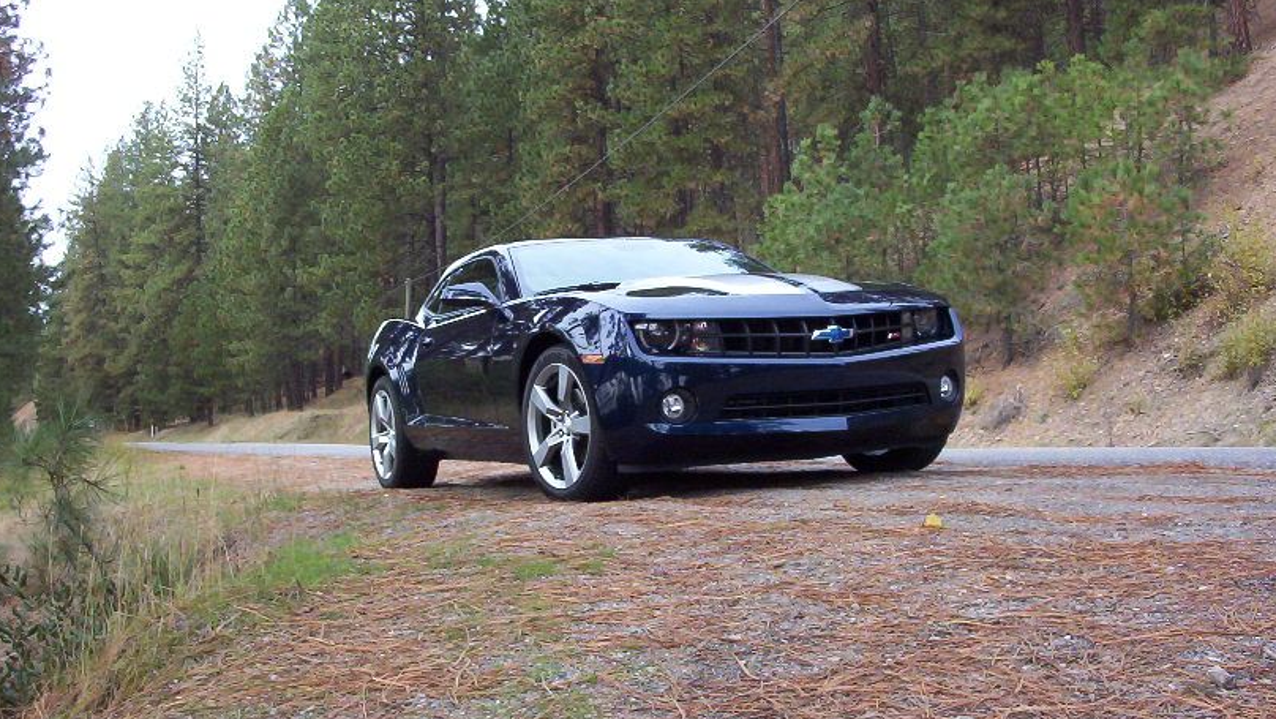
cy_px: 346
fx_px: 1455
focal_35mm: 43
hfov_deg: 47.3
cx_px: 635
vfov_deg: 27.7
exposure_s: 1/138
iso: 100
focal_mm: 6
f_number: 4.5
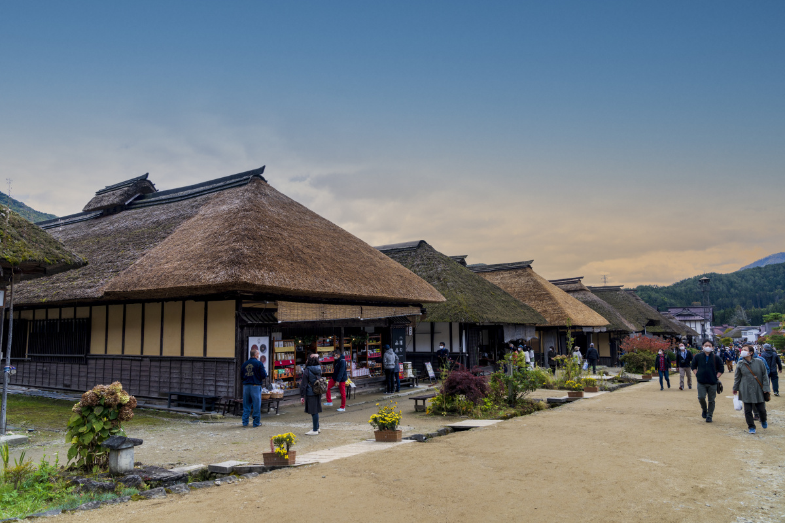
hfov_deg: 71.5
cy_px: 262
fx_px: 545
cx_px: 392
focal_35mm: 25
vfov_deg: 51.3
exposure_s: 1/320
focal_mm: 25
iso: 100
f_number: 5
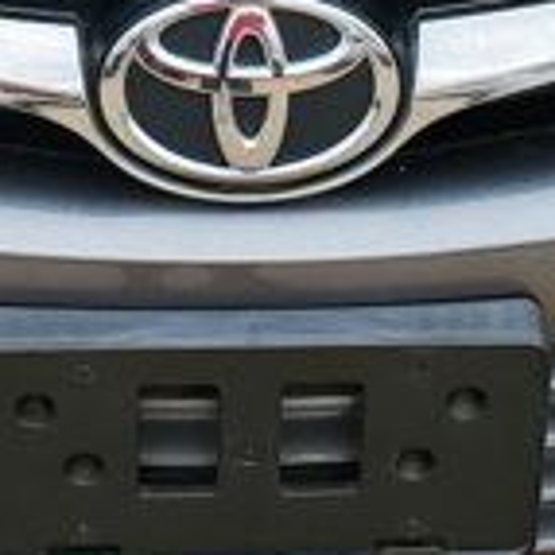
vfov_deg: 9.7
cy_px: -633
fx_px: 2993
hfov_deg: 10.6
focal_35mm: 165
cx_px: 182
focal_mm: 4.3
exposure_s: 1/115
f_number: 2.4
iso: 50
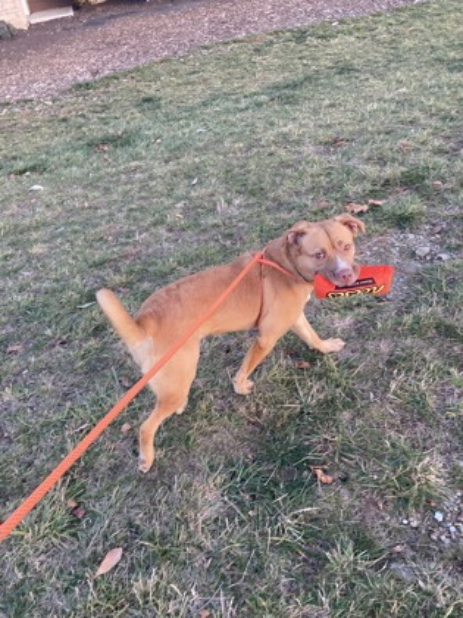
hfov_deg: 49.7
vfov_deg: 63.4
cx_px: 232
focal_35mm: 28
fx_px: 499
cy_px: 309
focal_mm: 3.99
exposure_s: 1/121
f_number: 1.8
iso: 64
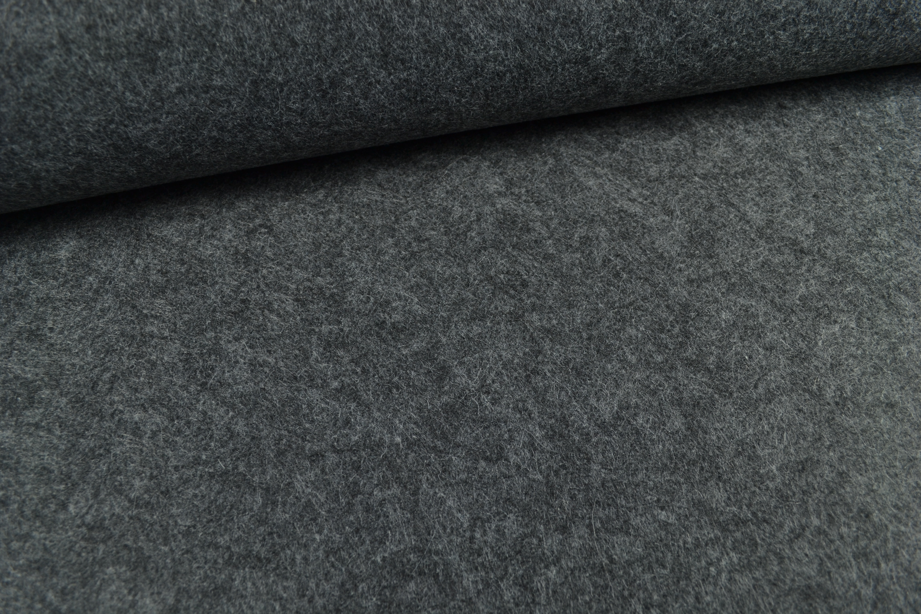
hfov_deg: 67.4
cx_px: 460
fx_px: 691
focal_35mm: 27
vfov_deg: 47.9
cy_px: 307
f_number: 6.3
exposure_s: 1/20
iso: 100
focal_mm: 18
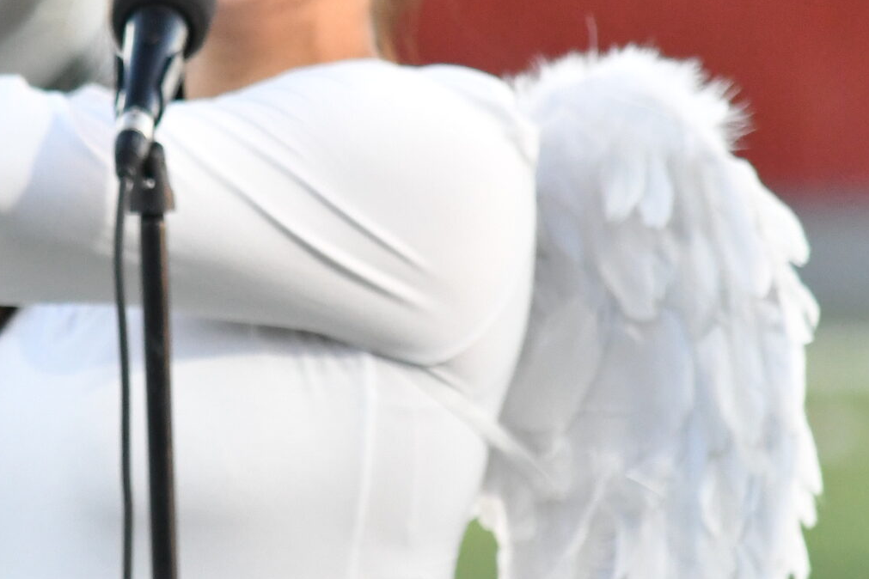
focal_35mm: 988
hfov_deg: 2.1
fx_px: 23847
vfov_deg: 1.4
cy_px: 201
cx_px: 212
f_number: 5.6
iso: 4000
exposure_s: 1/640
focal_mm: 260
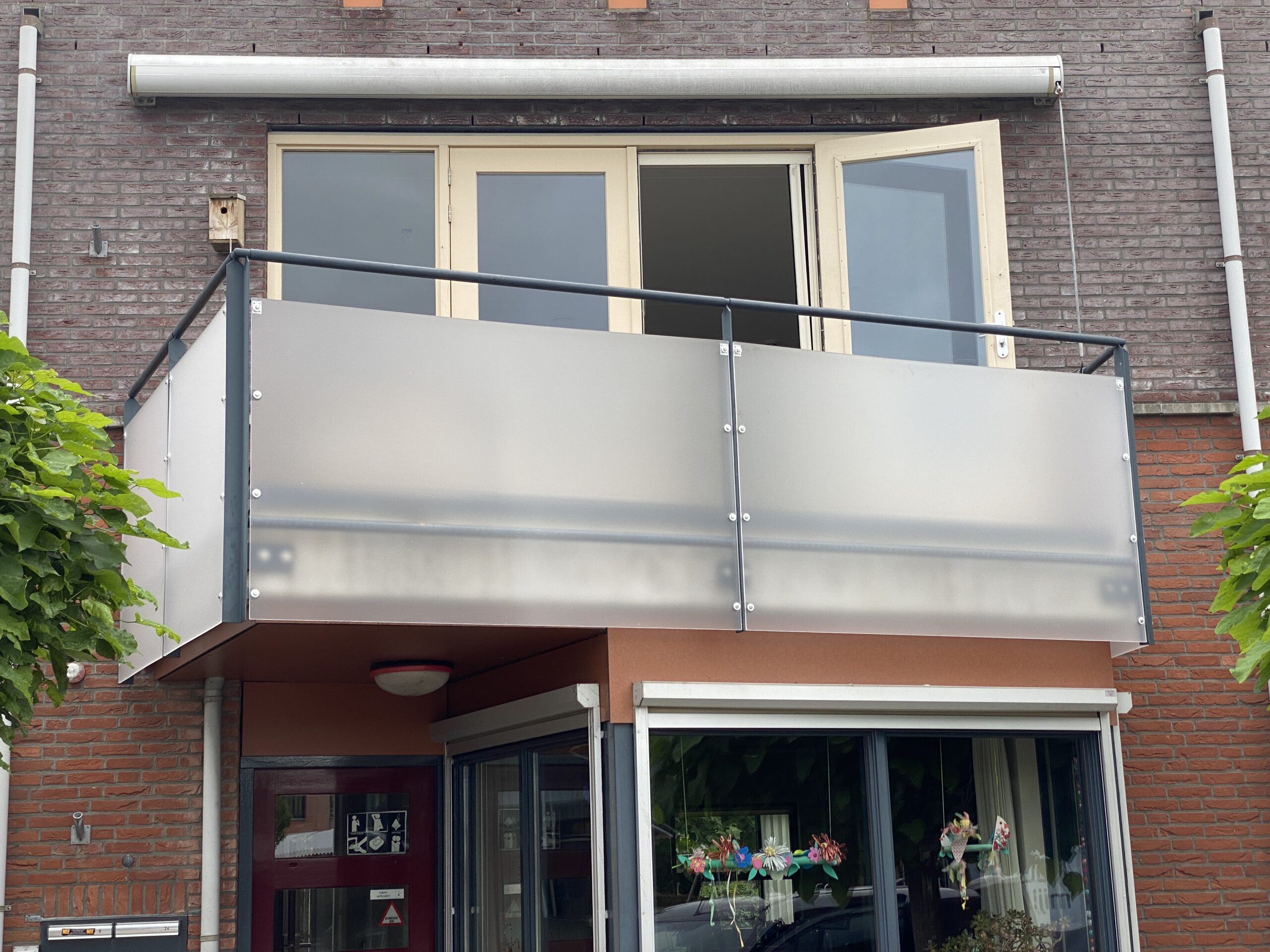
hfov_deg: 36.8
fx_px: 1908
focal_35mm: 52
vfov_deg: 28.0
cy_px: 476
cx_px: 635
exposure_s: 1/193
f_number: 2
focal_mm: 6
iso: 20
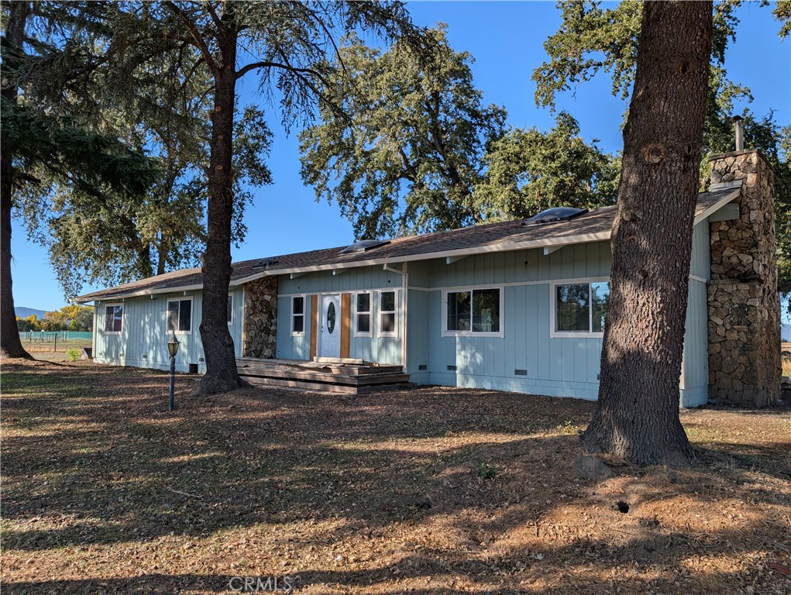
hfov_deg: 71.5
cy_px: 298
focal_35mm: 24
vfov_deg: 56.9
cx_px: 396
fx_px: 549
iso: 21
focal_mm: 6.9
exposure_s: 1/673
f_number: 1.68
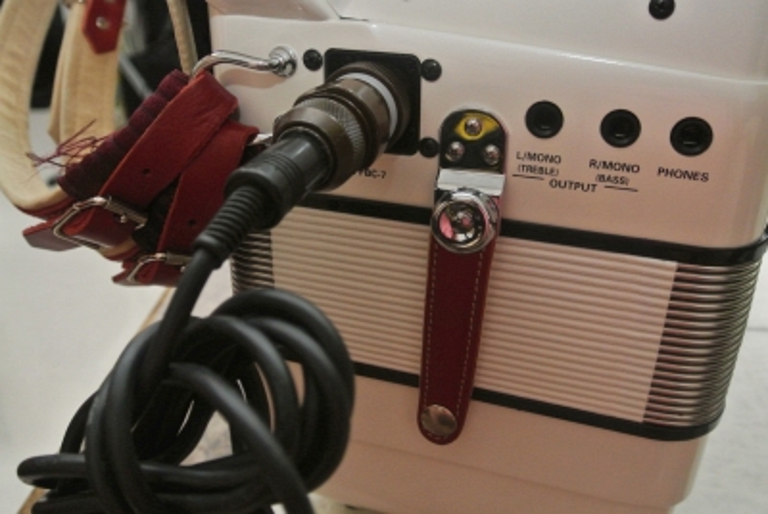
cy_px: 257
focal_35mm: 36
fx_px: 769
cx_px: 384
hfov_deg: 53.1
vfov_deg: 37.0
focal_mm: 13.6
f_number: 4
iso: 800
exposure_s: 1/60
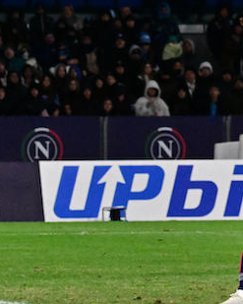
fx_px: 3535
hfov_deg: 3.9
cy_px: 77
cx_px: 232
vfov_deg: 4.9
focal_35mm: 393
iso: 5000
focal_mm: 175
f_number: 7.1
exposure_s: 1/1250
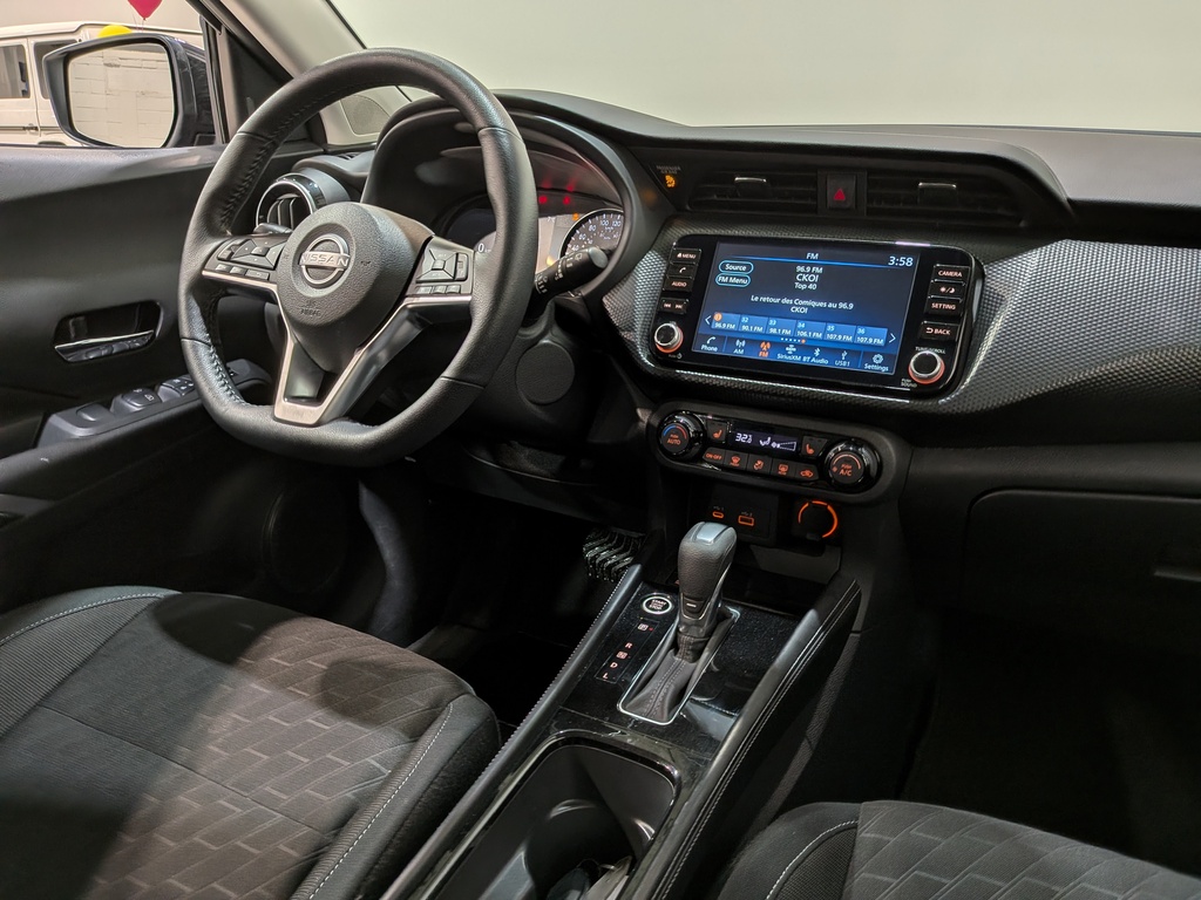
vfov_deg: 56.8
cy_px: 450
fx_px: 833
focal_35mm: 24
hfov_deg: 71.6
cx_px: 600
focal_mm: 4.53
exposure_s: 1/126
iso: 27
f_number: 1.7
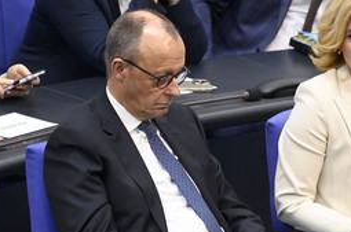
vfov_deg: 1.5
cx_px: 272
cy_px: 140
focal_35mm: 886
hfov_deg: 2.3
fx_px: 8622
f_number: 5.6
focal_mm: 500
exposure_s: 1/500
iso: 10000
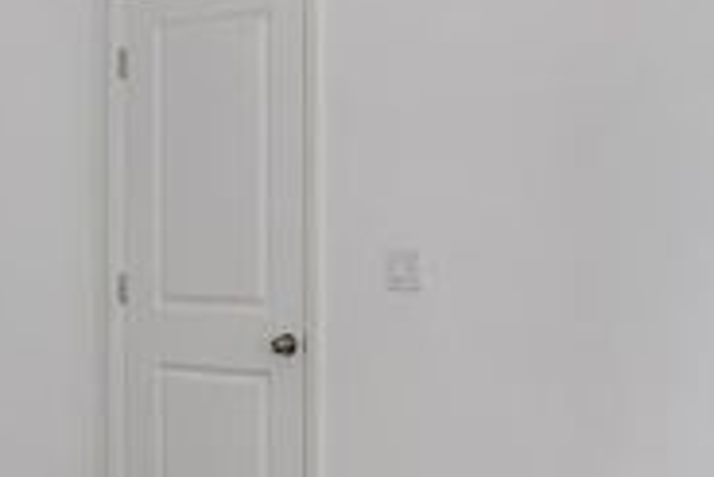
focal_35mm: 65
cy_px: 270
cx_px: 297
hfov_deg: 30.9
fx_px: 1290
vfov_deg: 20.9
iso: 100
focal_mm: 17
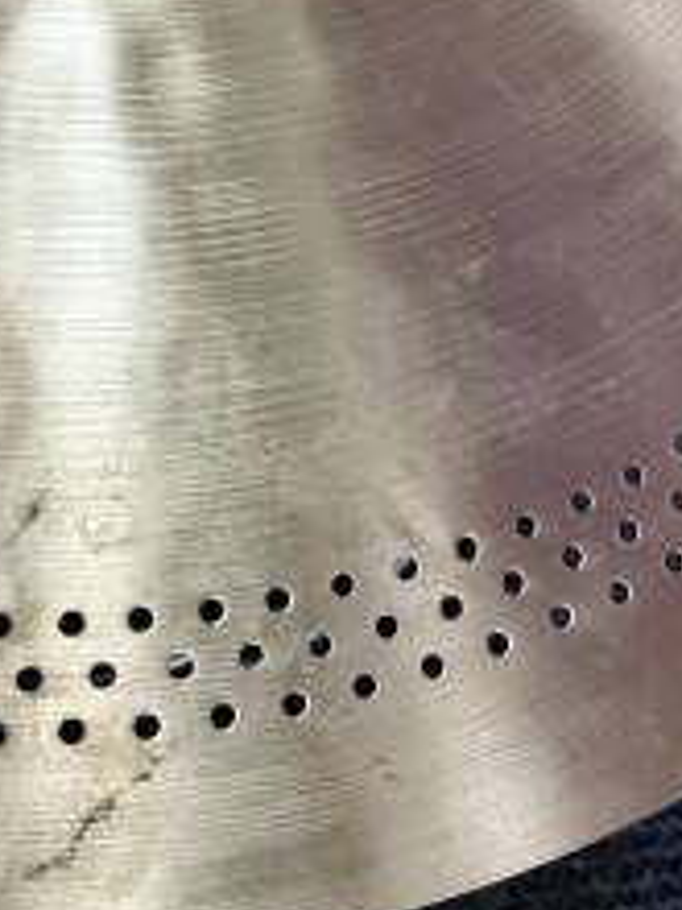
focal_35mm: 51
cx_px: 223
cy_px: 174
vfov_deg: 36.2
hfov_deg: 28.4
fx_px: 1340
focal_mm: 3.99
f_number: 1.8
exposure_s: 1/120
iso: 80
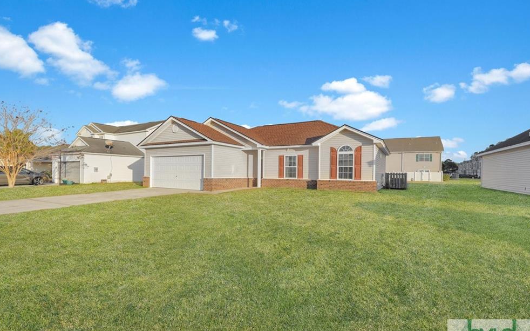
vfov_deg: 66.3
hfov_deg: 92.6
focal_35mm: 18
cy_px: 173
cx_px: 260
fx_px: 253
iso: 320
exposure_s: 1/40
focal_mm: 16.5
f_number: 9
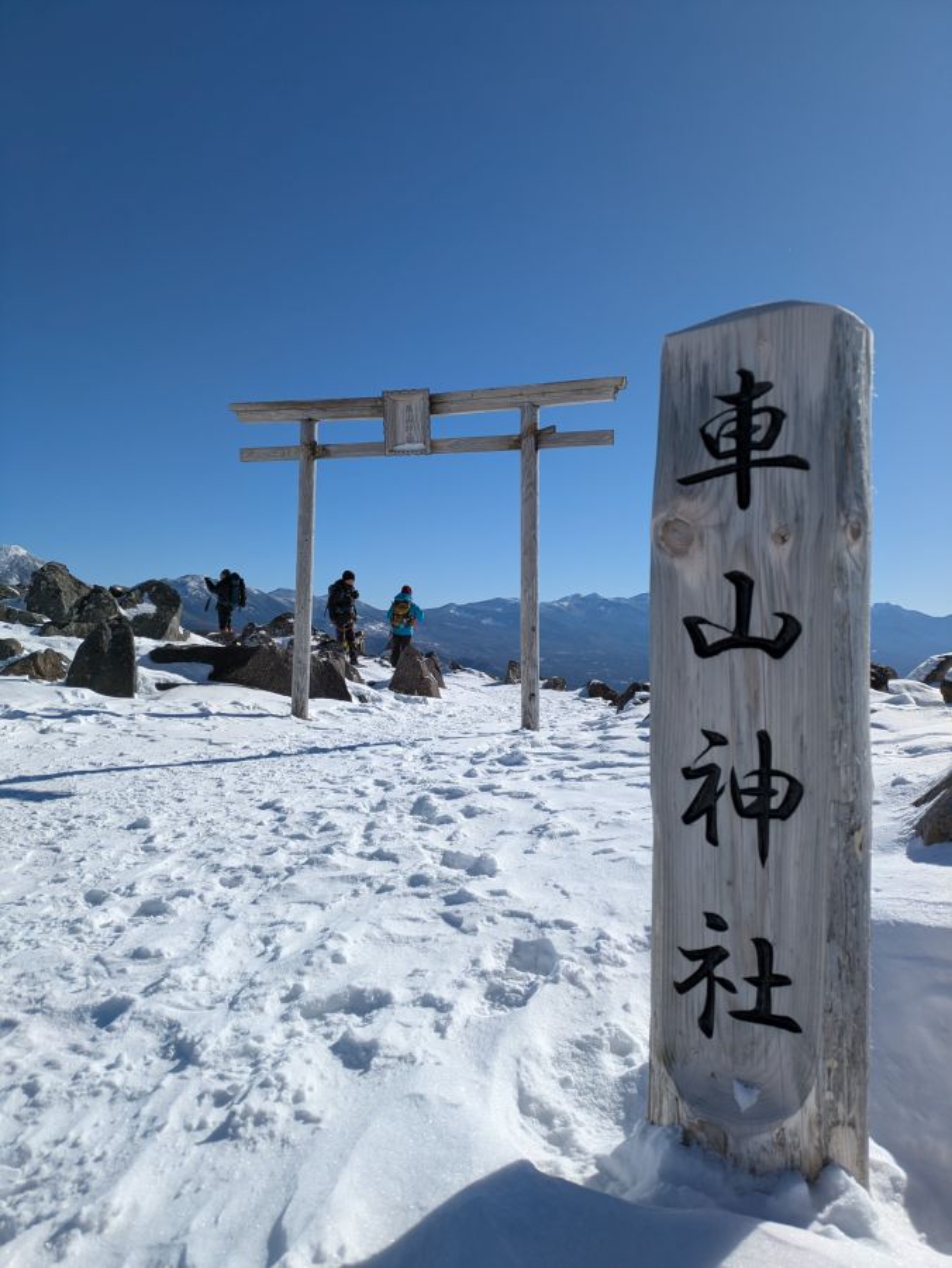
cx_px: 476
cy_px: 634
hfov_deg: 54.9
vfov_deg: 69.4
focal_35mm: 25
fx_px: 916
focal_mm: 5.43
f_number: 1.89
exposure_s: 1/4444
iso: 48
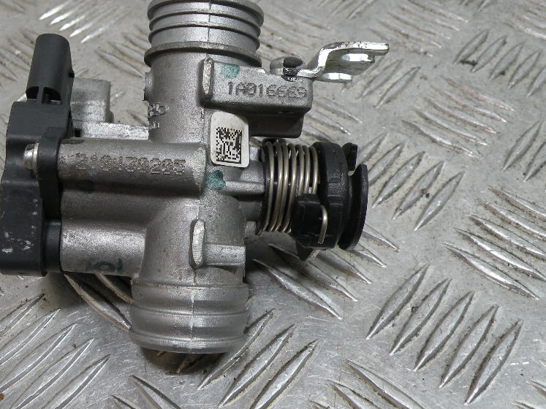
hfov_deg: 49.7
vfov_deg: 38.5
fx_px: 584
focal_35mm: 37
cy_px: 160
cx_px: 205
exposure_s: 1/66.3
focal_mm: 4.7
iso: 64
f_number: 3.2
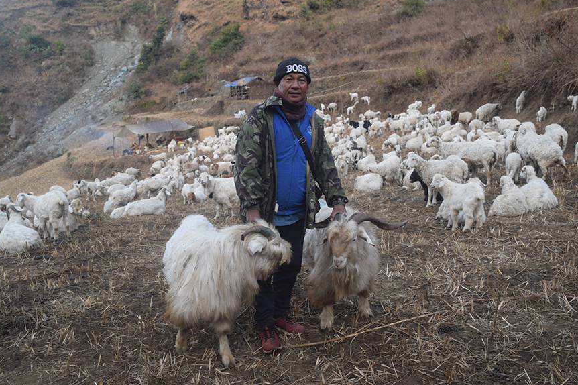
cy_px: 189
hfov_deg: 57.9
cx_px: 282
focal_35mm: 33
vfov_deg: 40.5
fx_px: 522
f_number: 6.3
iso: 400
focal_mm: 21
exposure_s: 1/125
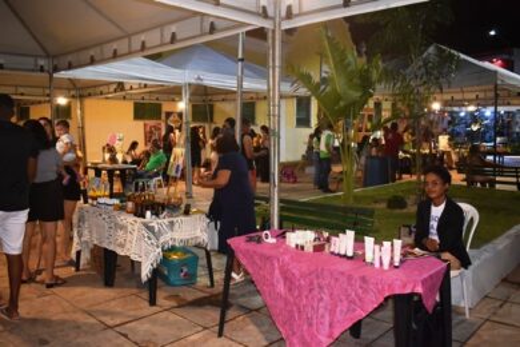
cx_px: 260
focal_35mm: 30
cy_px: 174
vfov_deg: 43.6
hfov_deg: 61.9
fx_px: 433
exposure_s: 1/60
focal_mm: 20
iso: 900
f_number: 3.8
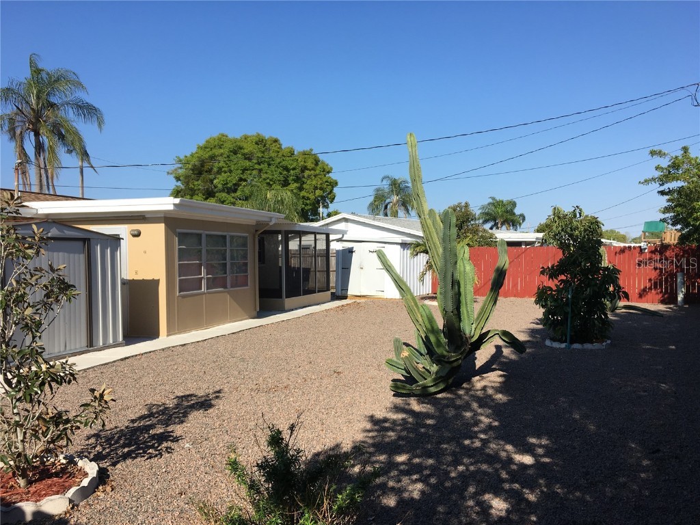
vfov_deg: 48.2
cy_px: 262
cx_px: 350
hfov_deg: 61.7
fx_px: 586
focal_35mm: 29
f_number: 2.2
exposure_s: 1/1538
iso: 25
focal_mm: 4.15
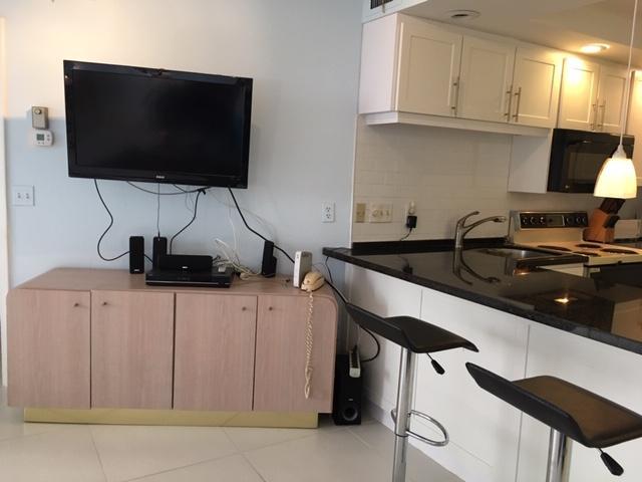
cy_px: 241
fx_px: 538
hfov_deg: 61.7
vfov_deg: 48.2
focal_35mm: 29
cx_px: 321
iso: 100
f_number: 2.2
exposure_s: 1/30
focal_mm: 4.15
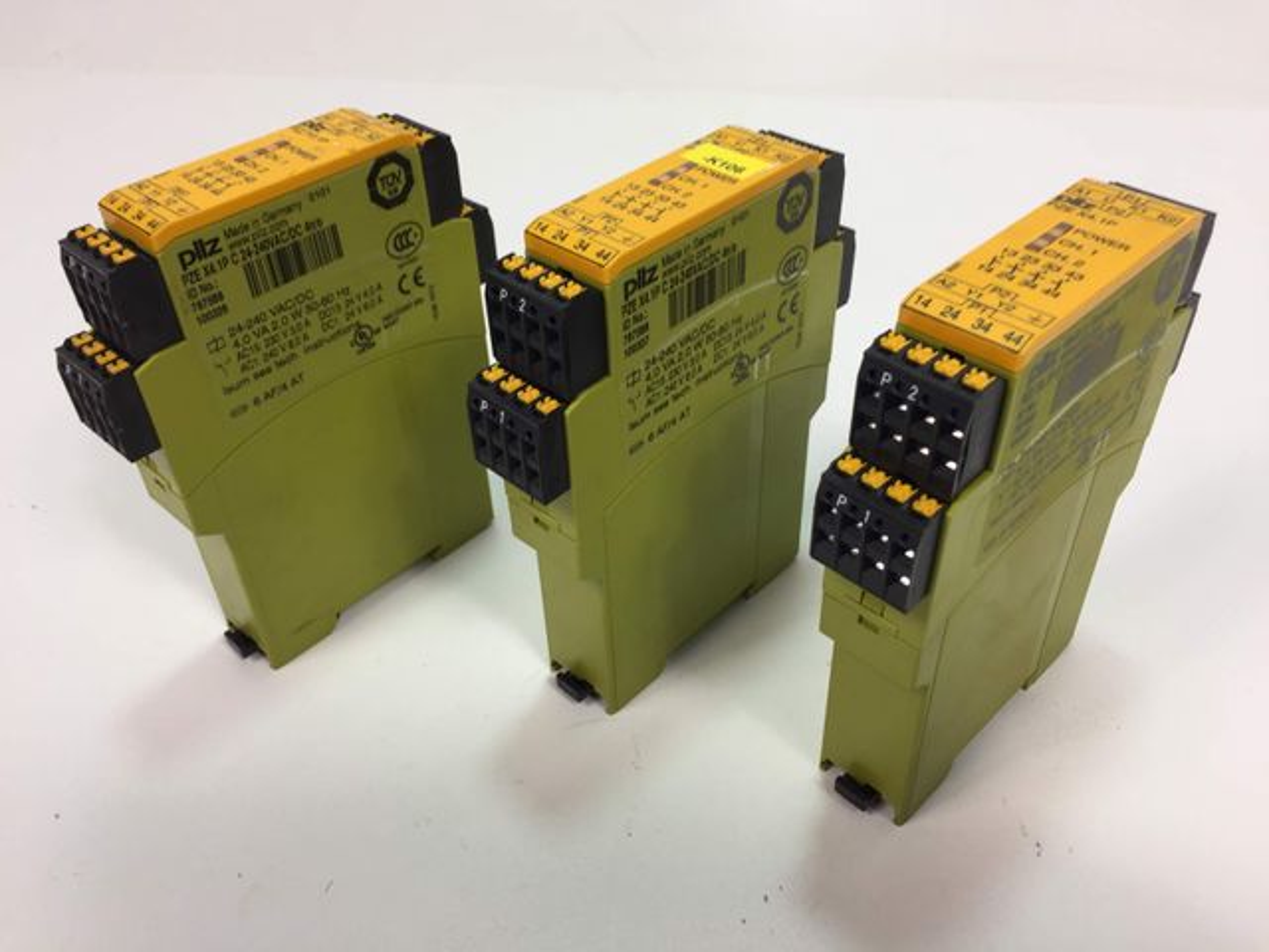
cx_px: 634
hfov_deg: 61.7
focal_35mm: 29
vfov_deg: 48.2
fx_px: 1063
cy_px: 476
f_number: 2.2
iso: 32
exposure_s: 1/50
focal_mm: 4.15
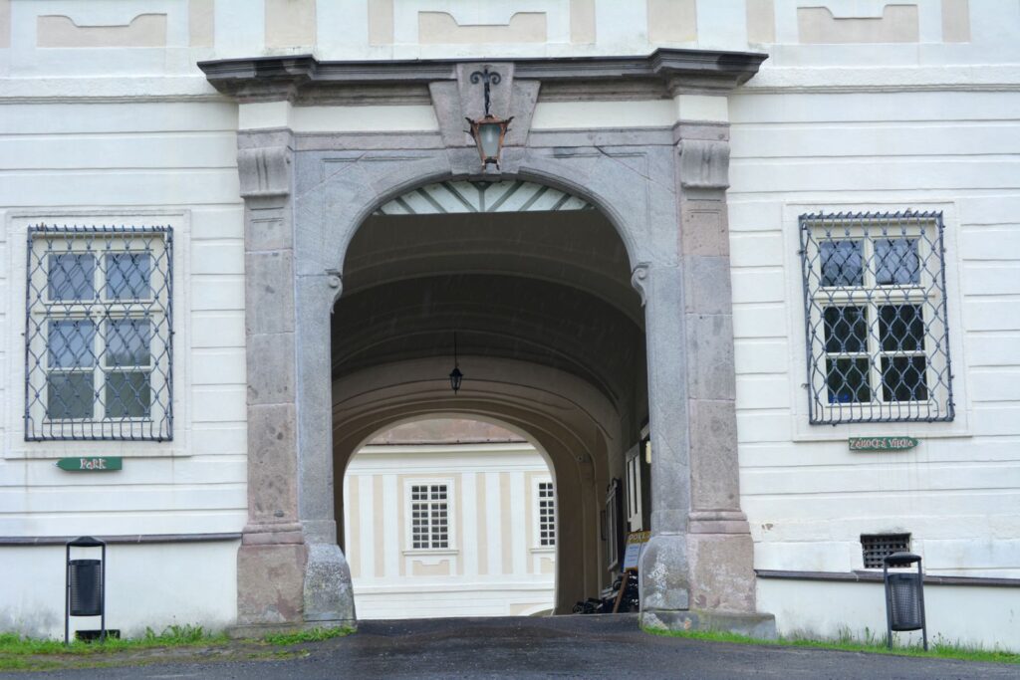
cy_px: 340
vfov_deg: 16.6
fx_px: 2338
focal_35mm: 82
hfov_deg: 24.6
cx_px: 510
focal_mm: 55
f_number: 6.3
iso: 200
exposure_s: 1/160
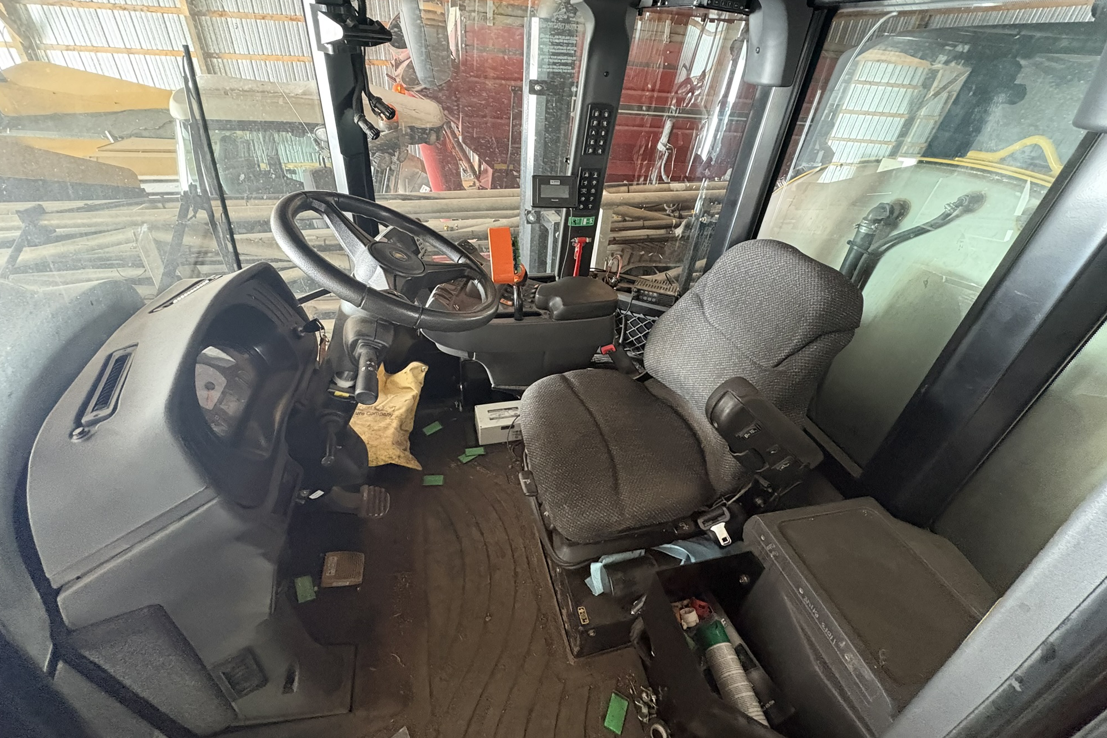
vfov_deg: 77.1
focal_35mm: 15
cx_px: 546
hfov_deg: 100.4
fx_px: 461
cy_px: 333
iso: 1000
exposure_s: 1/37
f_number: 2.2
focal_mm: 2.22
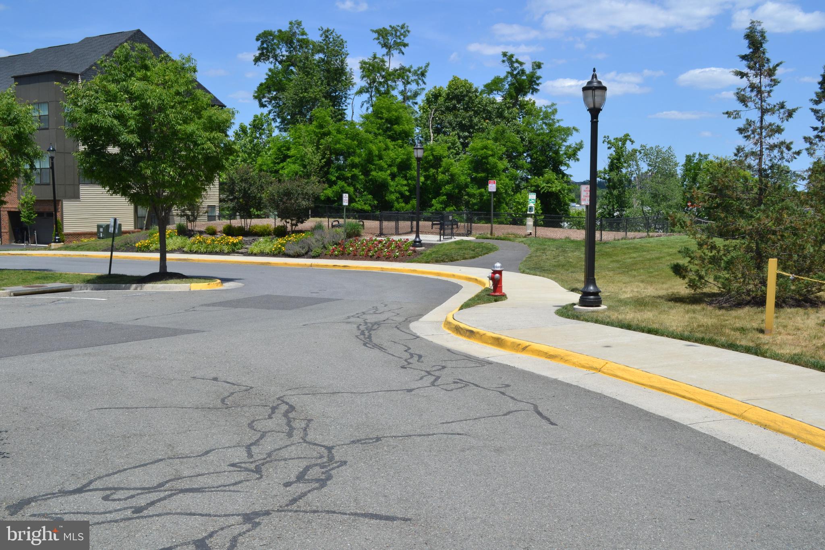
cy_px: 275
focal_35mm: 36
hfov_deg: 53.1
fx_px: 825
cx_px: 412
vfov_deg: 36.9
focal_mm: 24
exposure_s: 1/400
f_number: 11
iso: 400
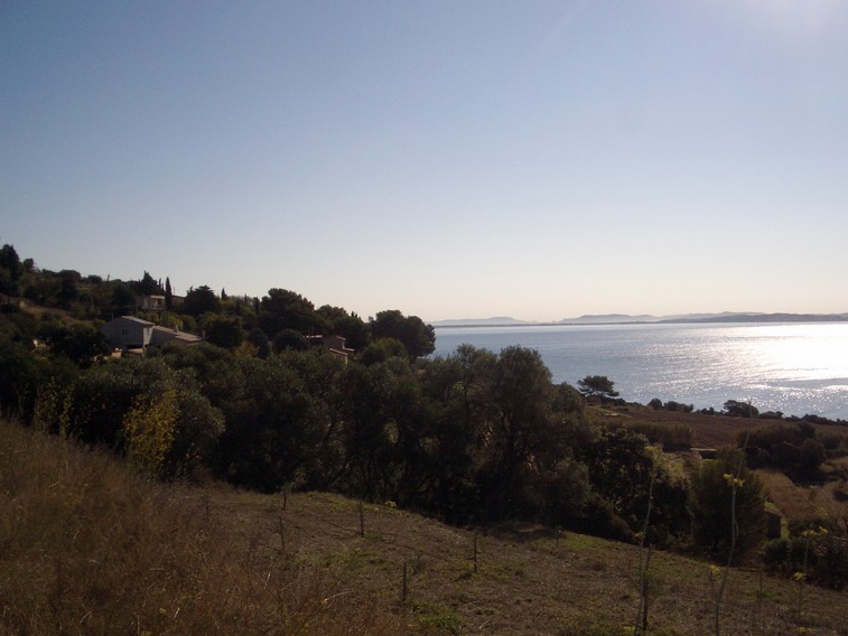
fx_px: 907
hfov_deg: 50.1
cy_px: 333
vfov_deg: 38.7
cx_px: 435
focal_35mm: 37
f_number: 4.3
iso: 100
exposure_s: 1/2000
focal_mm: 5.8
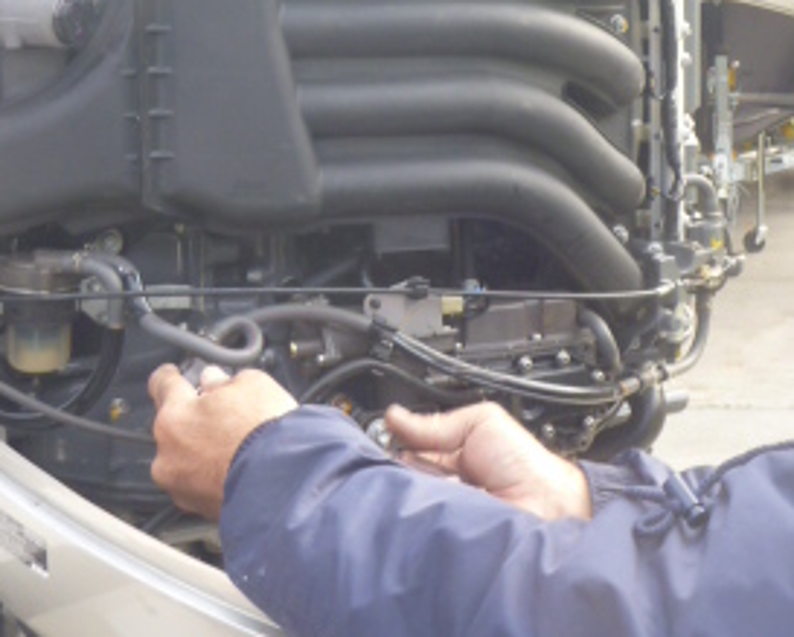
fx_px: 1506
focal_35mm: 64
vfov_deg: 23.5
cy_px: 131
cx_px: 570
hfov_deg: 29.2
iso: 80
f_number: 3.3
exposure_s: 1/60
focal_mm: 4.9
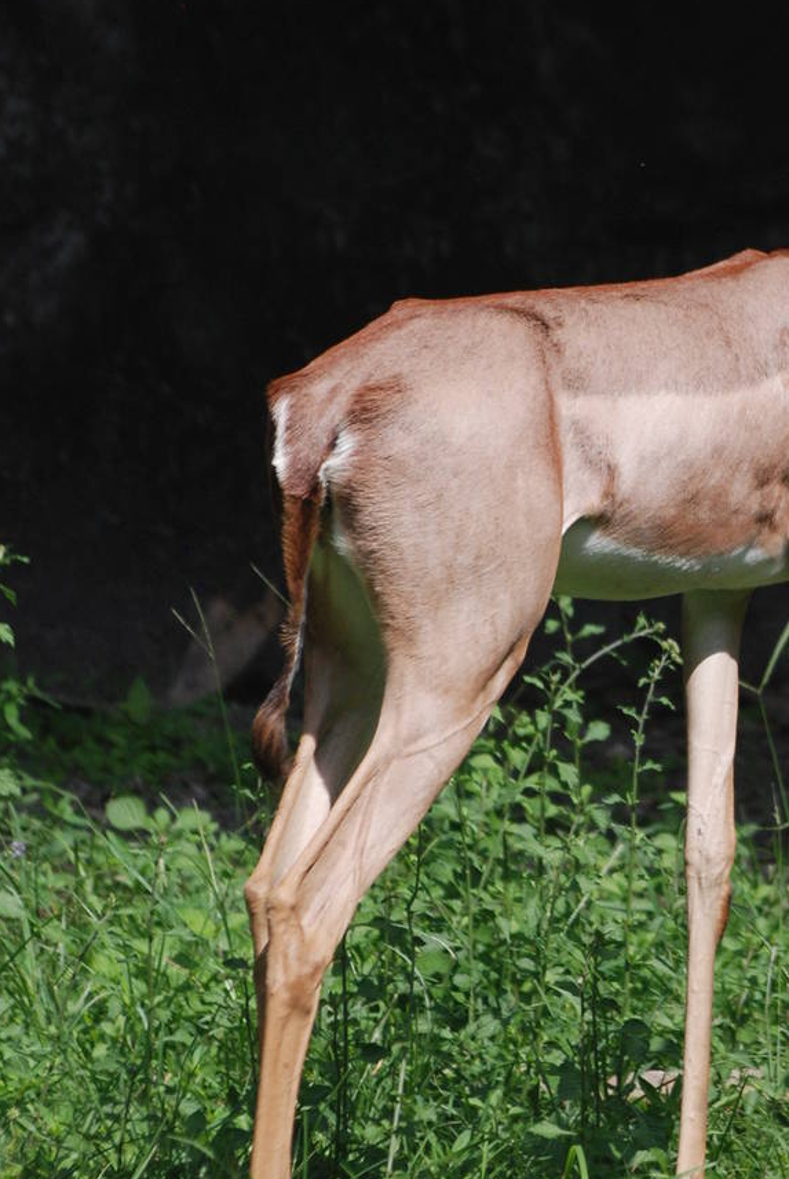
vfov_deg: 3.8
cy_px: 489
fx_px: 17928
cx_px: 711
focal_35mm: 547
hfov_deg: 2.5
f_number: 5
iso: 400
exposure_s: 1/1600
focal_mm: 195
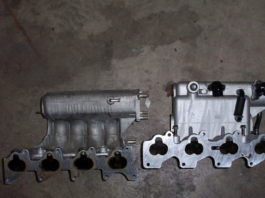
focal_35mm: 50
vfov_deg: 29.1
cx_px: 166
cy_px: 98
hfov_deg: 38.0
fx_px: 383
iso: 140
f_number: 4.5
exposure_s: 1/30
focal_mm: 6
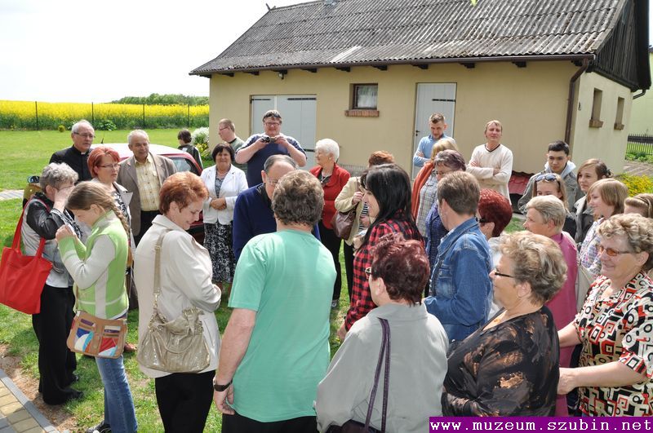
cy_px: 216
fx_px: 489
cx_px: 326
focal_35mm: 27
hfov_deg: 67.5
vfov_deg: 47.8
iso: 200
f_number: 10
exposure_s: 1/200
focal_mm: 18
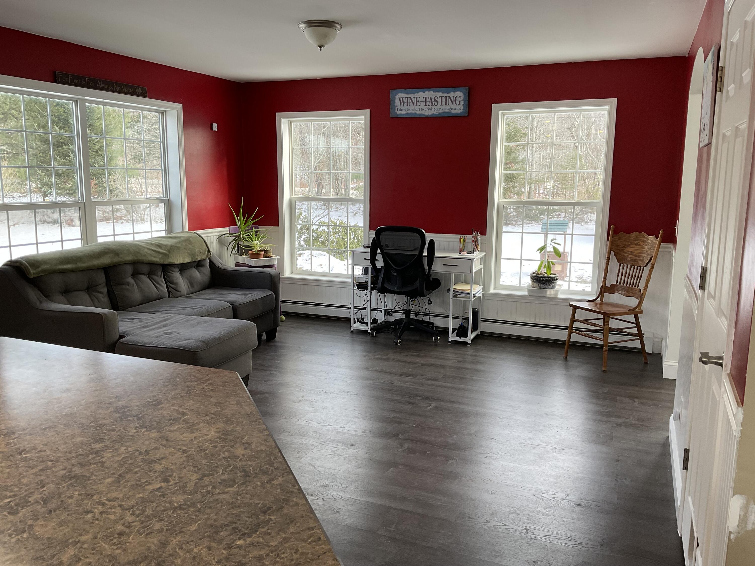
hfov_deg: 61.7
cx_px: 378
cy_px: 283
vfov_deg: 48.2
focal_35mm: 29
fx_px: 633
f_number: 1.8
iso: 50
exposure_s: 1/120
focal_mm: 3
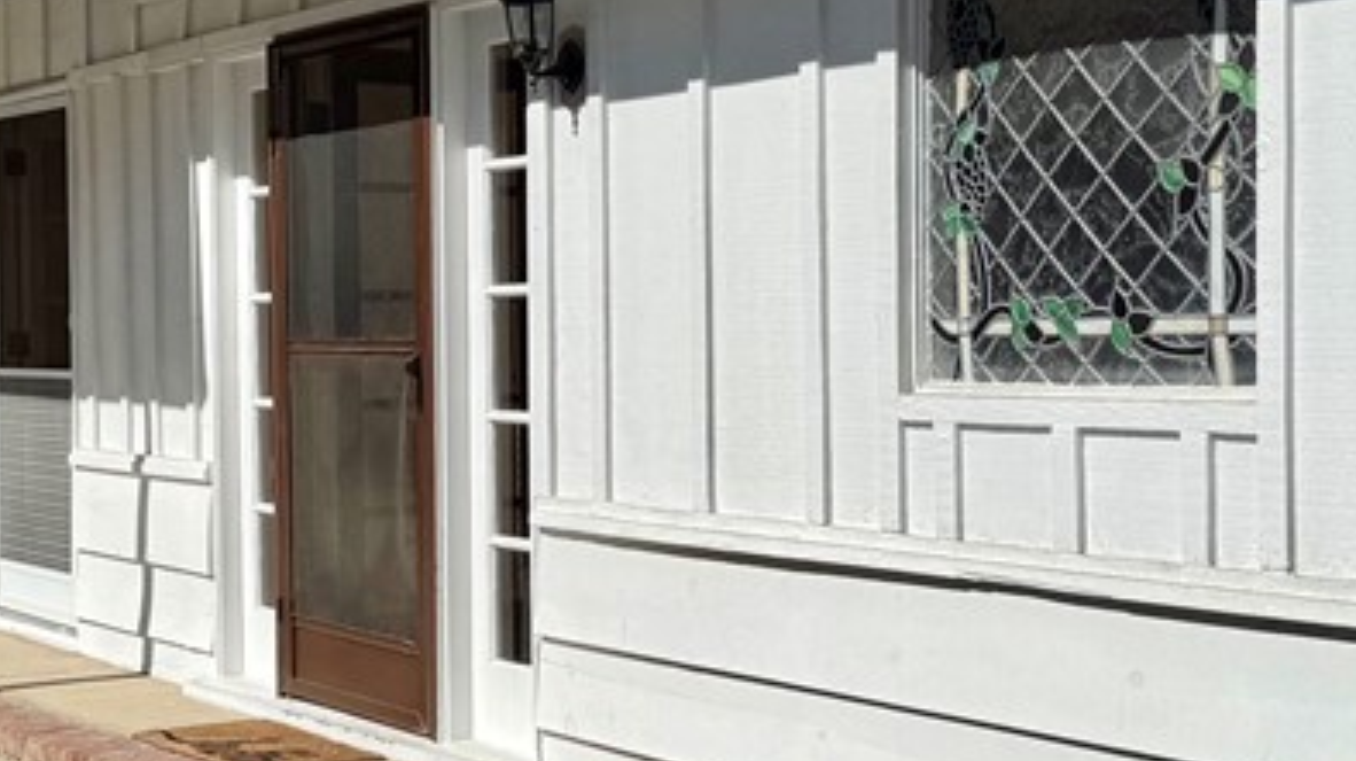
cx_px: 286
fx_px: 2443
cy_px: 368
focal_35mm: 68
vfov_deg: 17.7
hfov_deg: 30.3
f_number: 1.78
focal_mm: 6.76
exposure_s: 1/14286
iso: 80
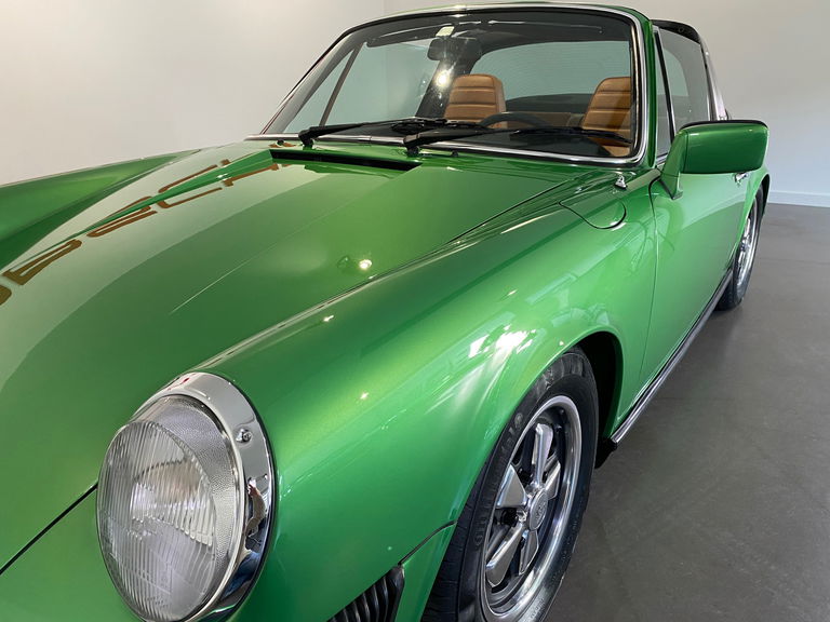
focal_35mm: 26
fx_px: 623
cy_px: 311
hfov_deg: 67.3
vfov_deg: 53.1
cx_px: 415
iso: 200
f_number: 1.8
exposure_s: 1/60
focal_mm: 4.25
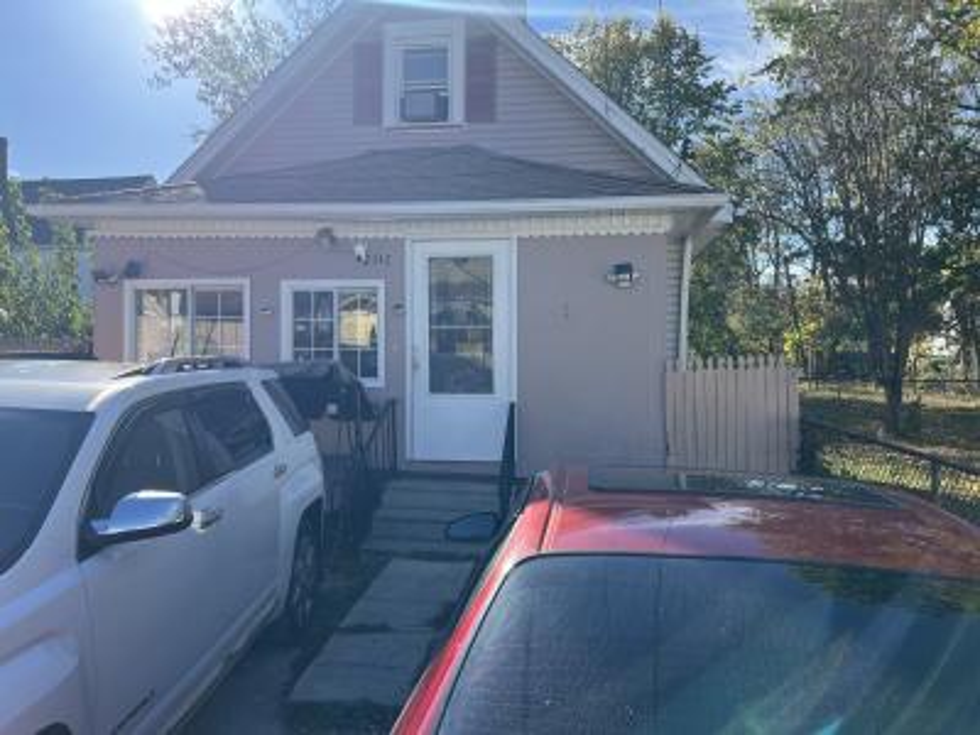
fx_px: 736
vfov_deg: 53.1
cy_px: 368
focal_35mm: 26
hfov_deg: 67.3
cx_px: 490
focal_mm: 5.7
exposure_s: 1/1901
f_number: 1.5
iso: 50
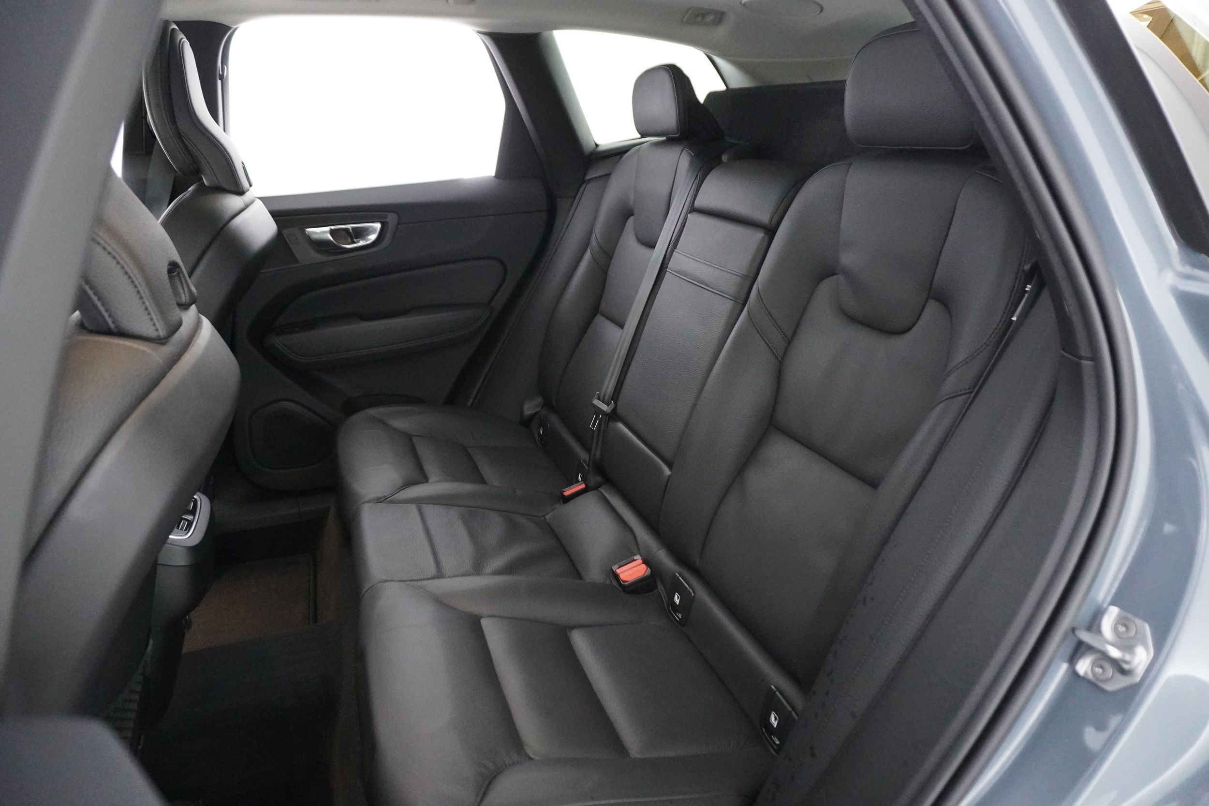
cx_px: 604
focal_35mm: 24
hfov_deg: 73.7
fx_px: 806
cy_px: 403
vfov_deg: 53.1
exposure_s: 1/50
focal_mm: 16
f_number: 3.5
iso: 6400
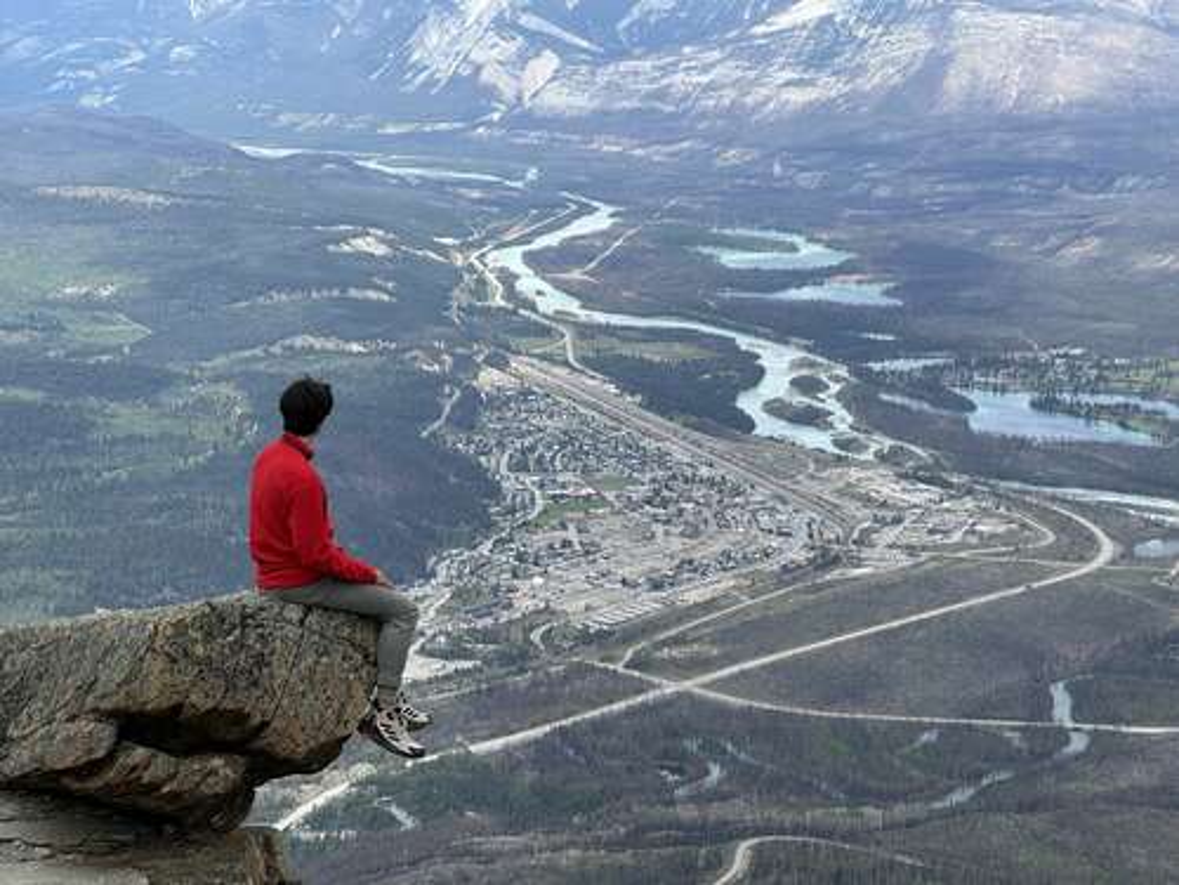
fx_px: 2623
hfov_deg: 25.3
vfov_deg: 19.1
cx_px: 590
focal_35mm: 77
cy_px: 442
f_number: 2.8
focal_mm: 9
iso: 32
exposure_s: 1/369
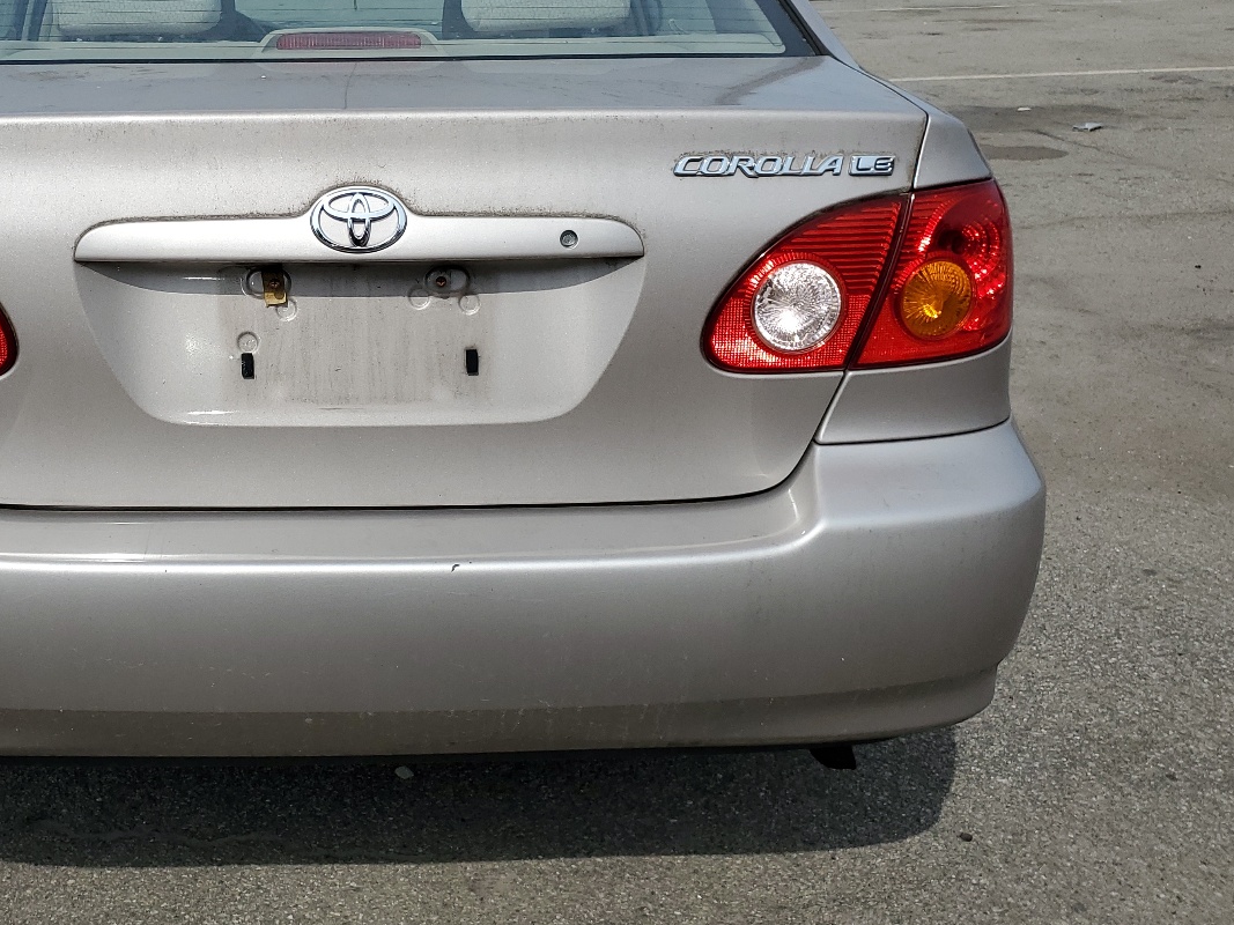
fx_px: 1390
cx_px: 352
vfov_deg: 36.5
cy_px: 317
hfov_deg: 46.6
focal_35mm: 39
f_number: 1.5
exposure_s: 1/5000
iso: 50
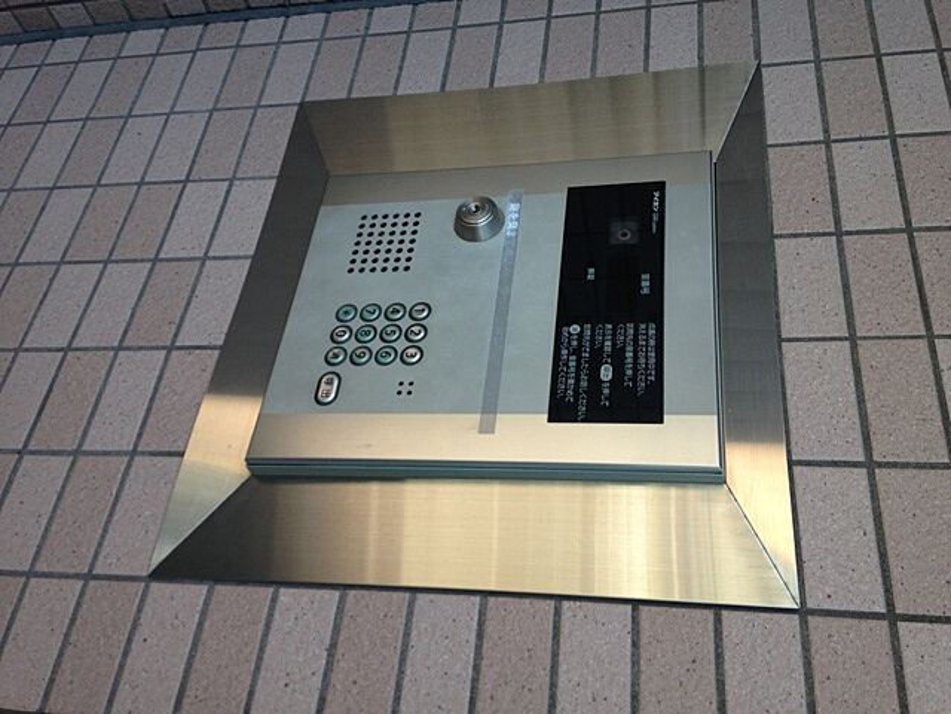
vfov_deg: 42.9
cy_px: 357
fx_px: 907
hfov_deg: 55.4
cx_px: 476
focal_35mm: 33
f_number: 2.4
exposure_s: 1/285
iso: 50
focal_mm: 4.12
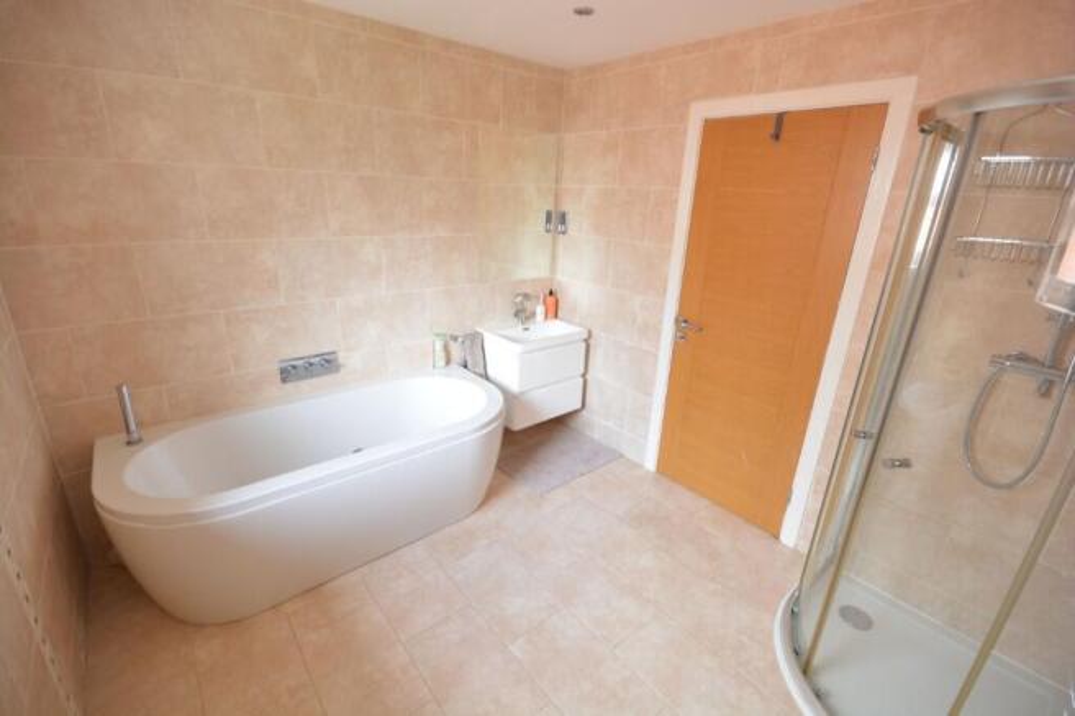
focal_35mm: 15
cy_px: 358
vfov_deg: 77.3
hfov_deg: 100.4
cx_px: 538
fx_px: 448
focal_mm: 10
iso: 400
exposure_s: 1/3
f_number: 8
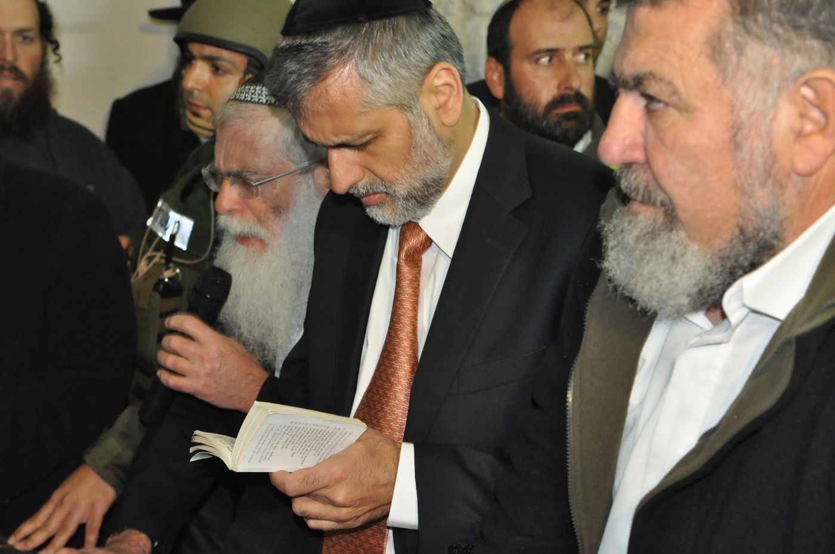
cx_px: 418
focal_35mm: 57
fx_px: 1320
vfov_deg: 23.7
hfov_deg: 35.1
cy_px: 277
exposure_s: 1/60
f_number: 5
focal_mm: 38
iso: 2000
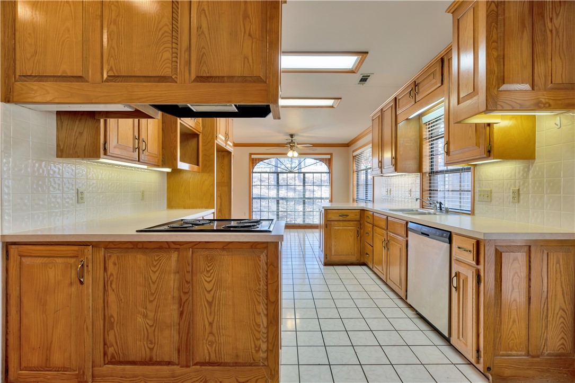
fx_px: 255
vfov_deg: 73.7
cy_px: 192
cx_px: 288
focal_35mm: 16
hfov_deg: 96.7
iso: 100
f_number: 7.1
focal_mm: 16
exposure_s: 1/6
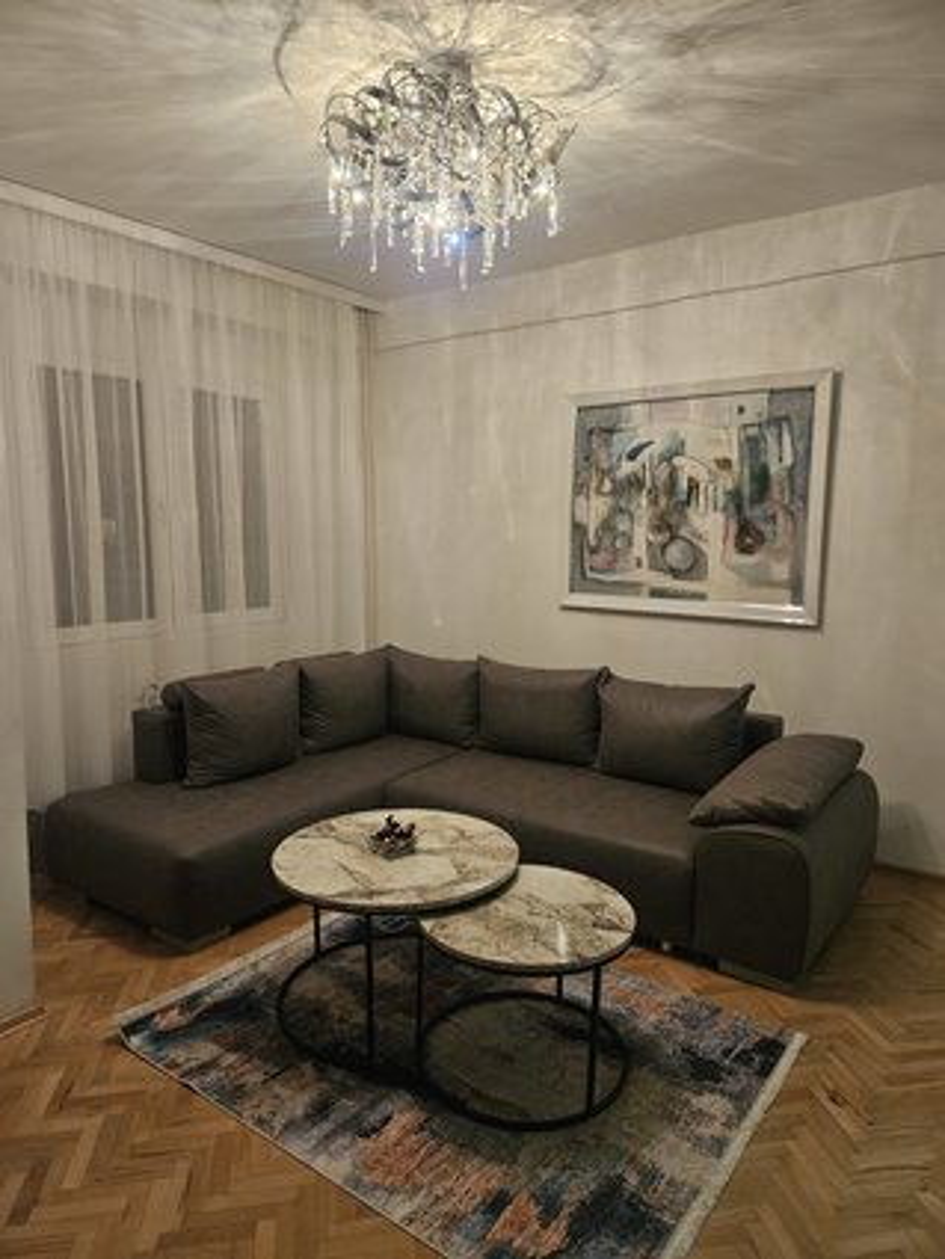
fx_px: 837
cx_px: 472
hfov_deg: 58.9
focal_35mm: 23
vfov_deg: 73.9
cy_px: 630
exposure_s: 1/100
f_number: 1.8
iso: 800
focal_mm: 5.4
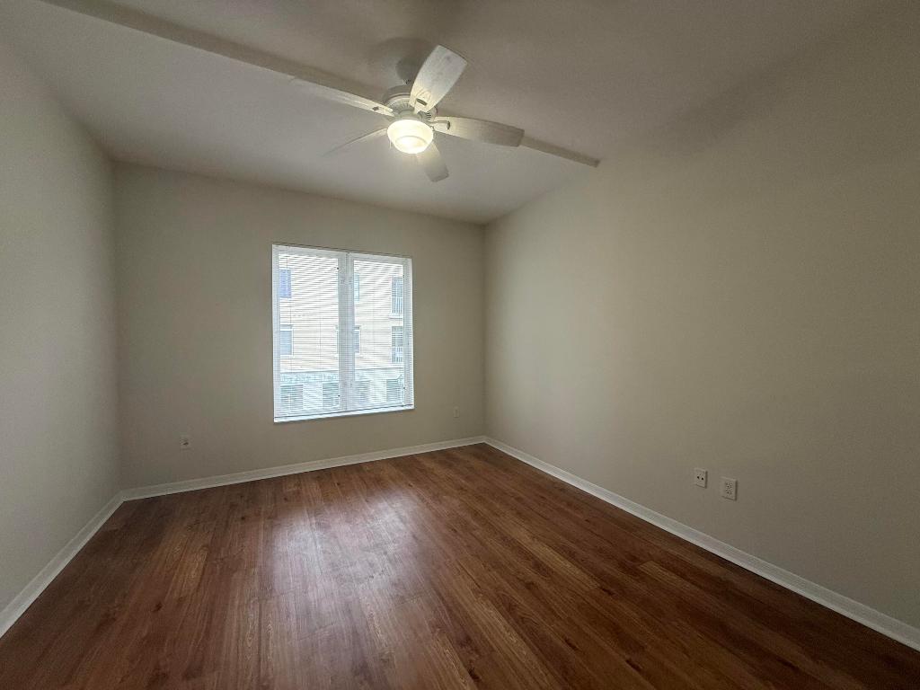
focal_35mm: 14
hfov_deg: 102.1
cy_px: 345
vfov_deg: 85.7
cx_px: 460
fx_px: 372
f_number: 2.2
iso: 200
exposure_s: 1/120
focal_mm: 2.22
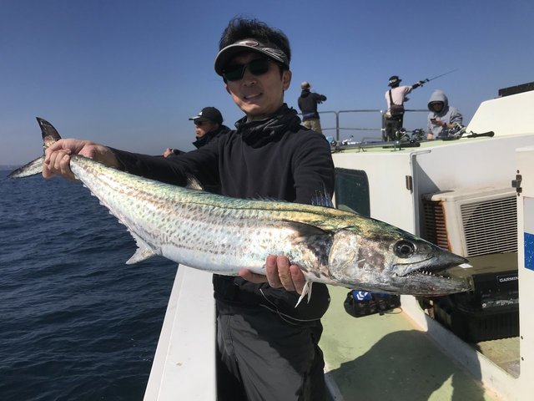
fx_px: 432
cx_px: 267
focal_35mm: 28
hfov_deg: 63.4
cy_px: 200
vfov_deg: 49.7
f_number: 1.8
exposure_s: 1/8000
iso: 25
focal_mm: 3.99
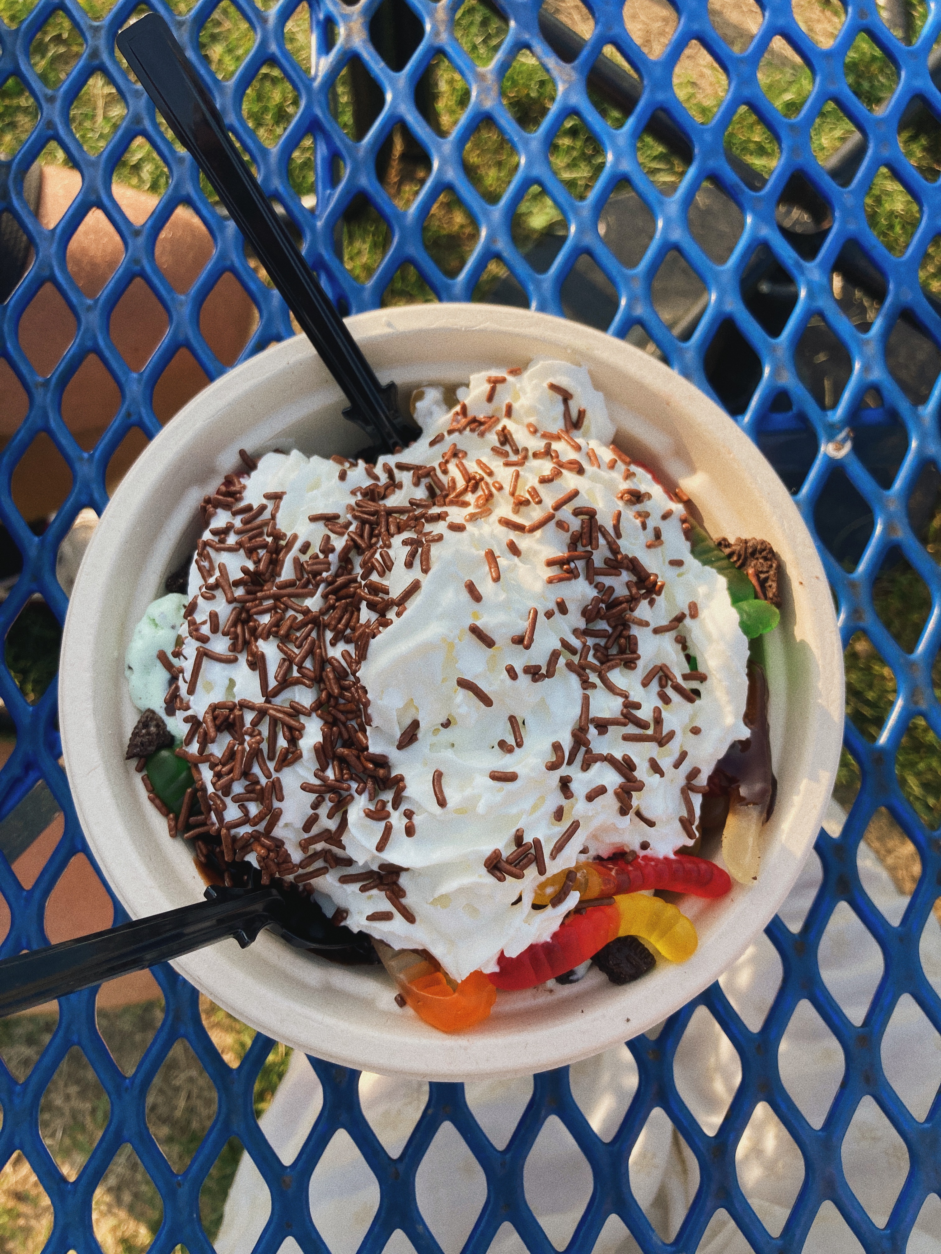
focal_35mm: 28
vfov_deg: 63.4
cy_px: 627
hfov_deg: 49.7
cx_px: 470
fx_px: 1015
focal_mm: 3.99
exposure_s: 1/694
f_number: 1.8
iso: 20
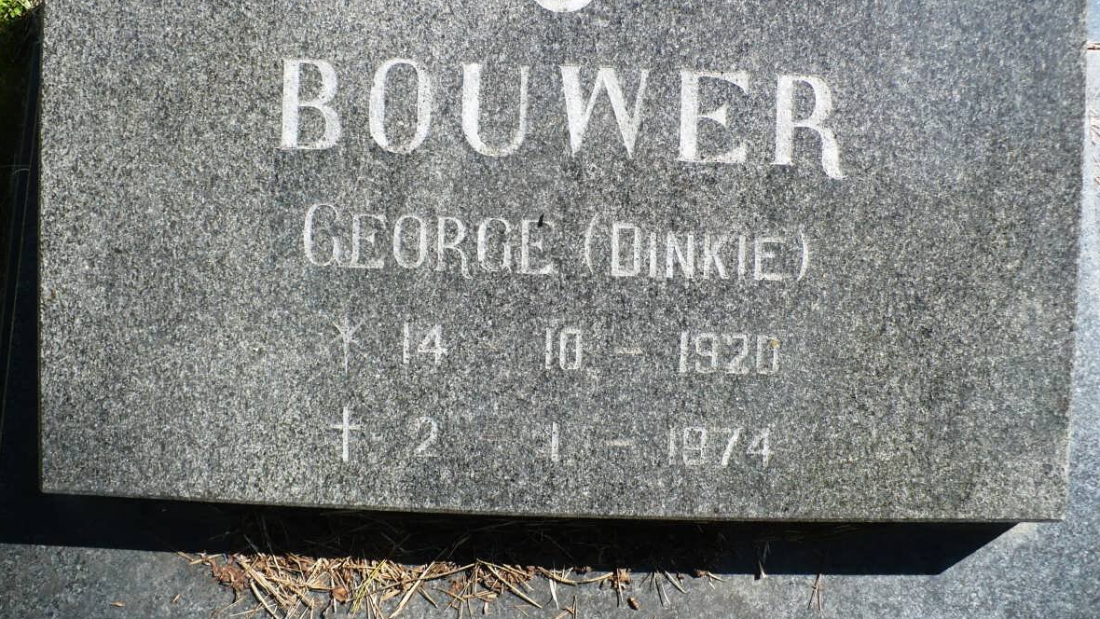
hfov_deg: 49.4
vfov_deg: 28.8
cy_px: 208
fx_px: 1196
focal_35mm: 41
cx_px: 551
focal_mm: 6.1
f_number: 2.8
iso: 100
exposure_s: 1/640
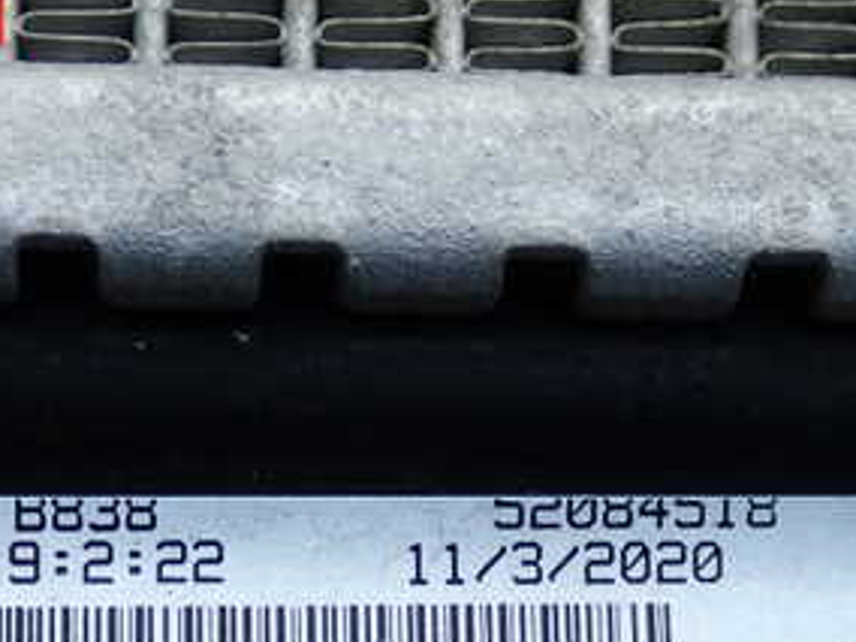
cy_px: 666
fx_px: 2819
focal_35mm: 114
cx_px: 362
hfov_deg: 17.3
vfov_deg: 12.8
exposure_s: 1/160
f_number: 3.3
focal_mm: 9.65
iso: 100
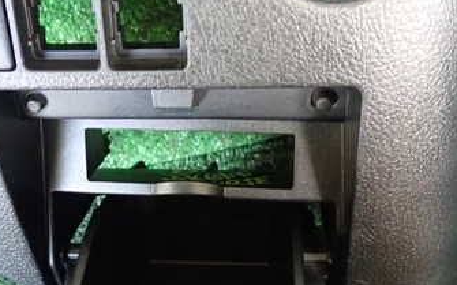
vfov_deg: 22.6
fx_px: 710
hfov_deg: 35.6
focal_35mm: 57
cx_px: 194
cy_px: 205
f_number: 2.3
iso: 800
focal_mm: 5.4
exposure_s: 1/25
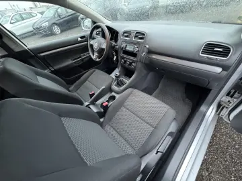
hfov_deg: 102.1
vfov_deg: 85.7
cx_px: 121
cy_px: 90
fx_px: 98
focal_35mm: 14
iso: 1000
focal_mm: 2.22
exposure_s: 1/33
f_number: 2.2
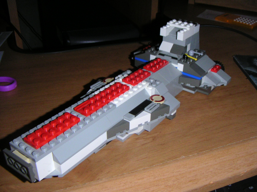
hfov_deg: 49.0
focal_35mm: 38
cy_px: 96
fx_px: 282
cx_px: 128
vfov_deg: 37.7
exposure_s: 1/45
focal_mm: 5
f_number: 6.7
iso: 200
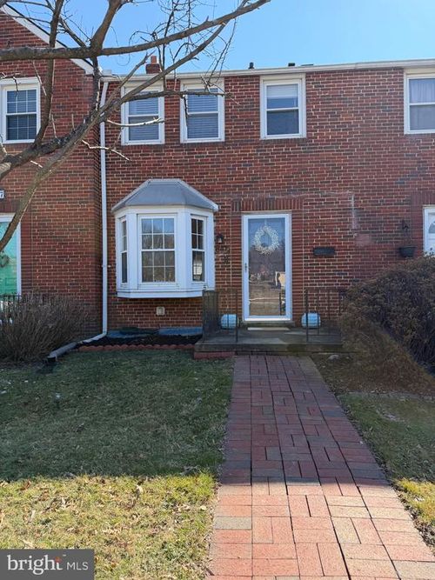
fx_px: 402
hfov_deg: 56.8
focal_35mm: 24
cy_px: 290
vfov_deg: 71.6
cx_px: 218
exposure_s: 1/2110
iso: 100
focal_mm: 6.76
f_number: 1.78
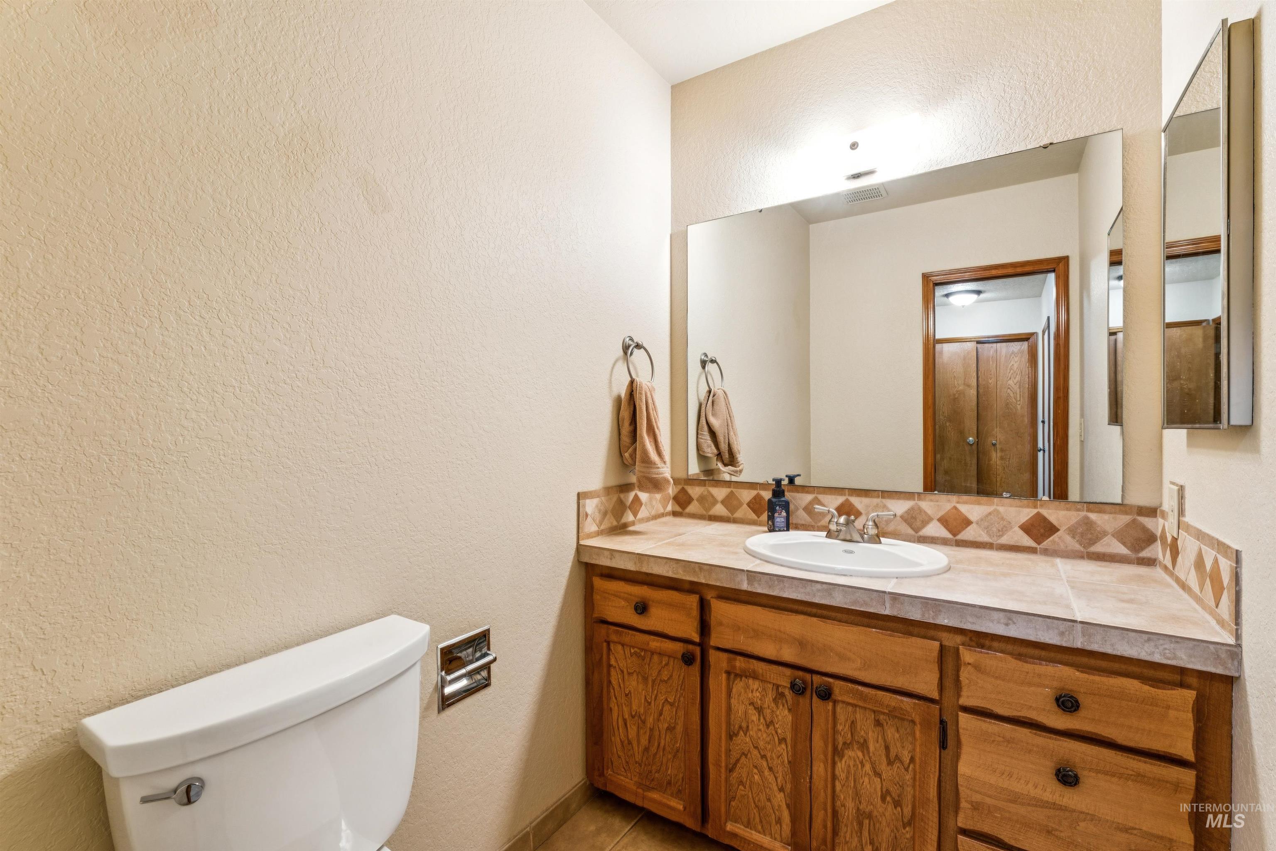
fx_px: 560
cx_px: 638
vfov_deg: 74.4
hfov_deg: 97.5
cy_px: 426
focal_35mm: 16
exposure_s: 1/2
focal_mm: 15.8
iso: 400
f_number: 13
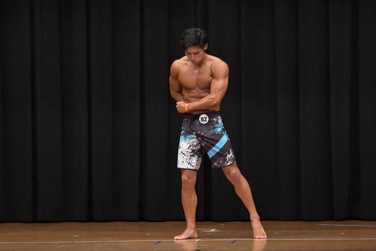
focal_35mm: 240
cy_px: 126
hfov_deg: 8.6
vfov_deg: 5.7
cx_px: 188
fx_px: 2505
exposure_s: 1/400
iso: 6400
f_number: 5.6
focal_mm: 160
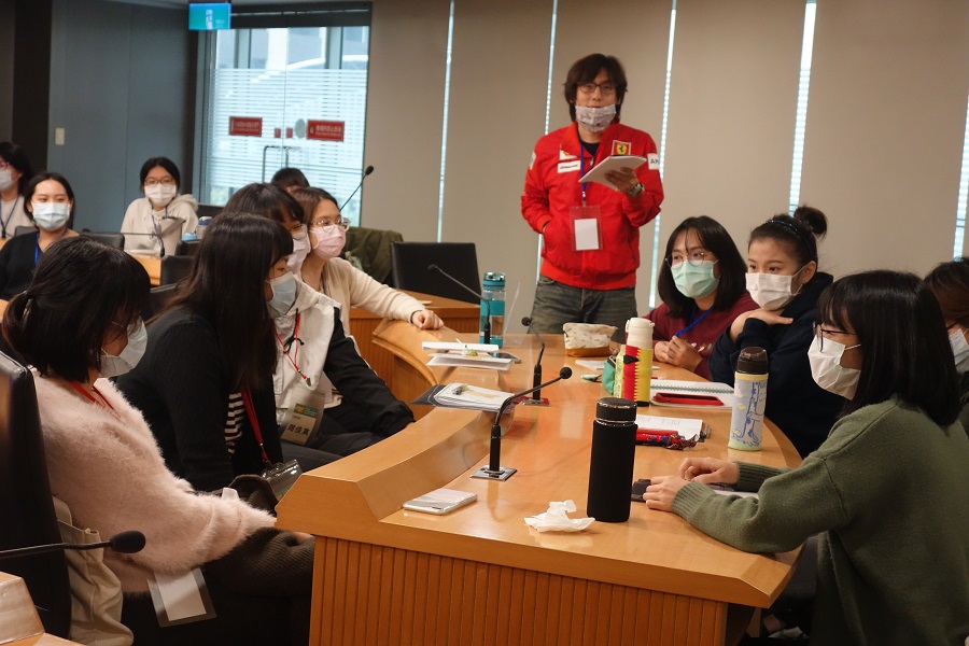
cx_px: 484
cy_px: 323
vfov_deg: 22.3
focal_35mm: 61
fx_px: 1642
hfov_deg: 32.9
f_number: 3.5
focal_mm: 22.74
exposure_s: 1/125
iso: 1250
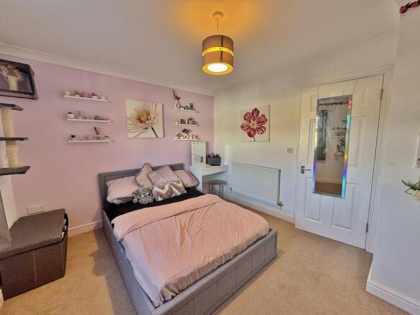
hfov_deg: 102.1
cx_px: 210
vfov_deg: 85.7
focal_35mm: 14
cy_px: 158
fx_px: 170
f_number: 2.2
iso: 160
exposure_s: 1/100
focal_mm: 2.22
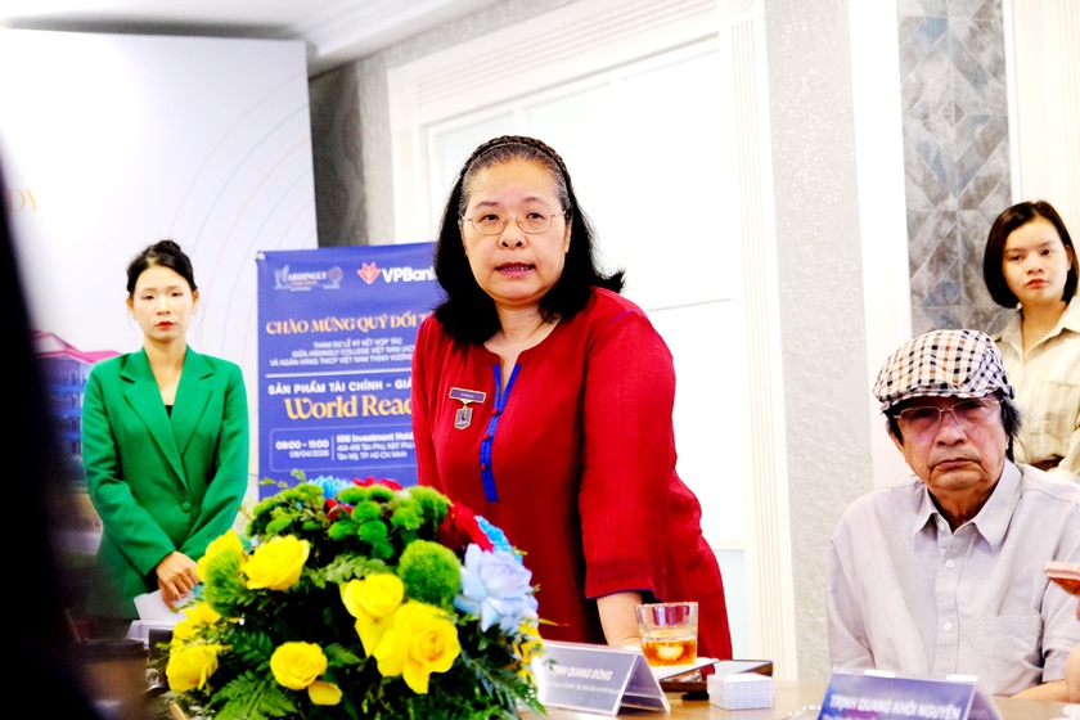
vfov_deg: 16.5
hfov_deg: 24.5
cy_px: 360
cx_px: 540
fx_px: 2490
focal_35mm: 83
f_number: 4
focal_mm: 55
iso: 3200
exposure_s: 1/160
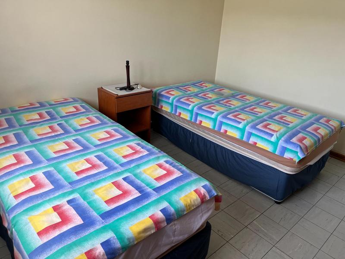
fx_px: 259
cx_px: 172
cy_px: 130
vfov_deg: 53.1
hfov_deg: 67.3
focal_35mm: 26
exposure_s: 1/122
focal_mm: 5.1
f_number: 1.6
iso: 100
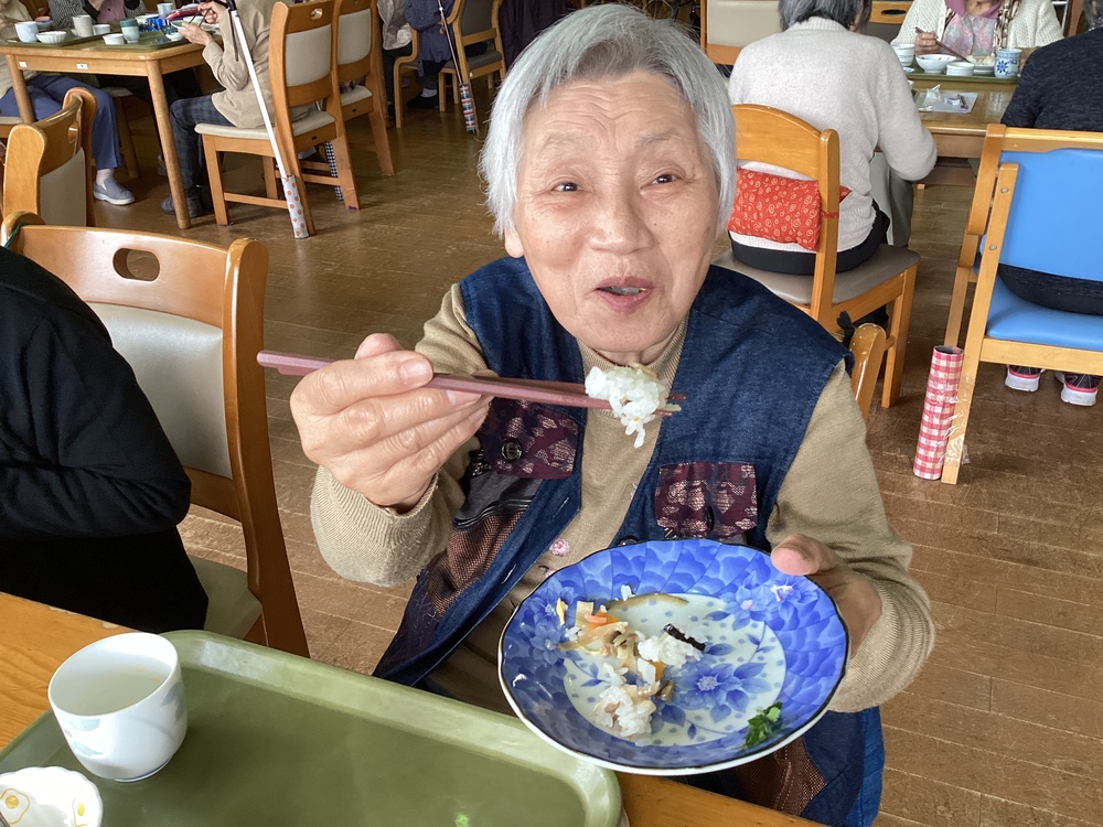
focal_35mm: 31
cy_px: 414
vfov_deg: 45.4
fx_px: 988
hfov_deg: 58.4
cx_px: 552
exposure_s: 1/120
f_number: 2.4
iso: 80
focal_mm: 3.3
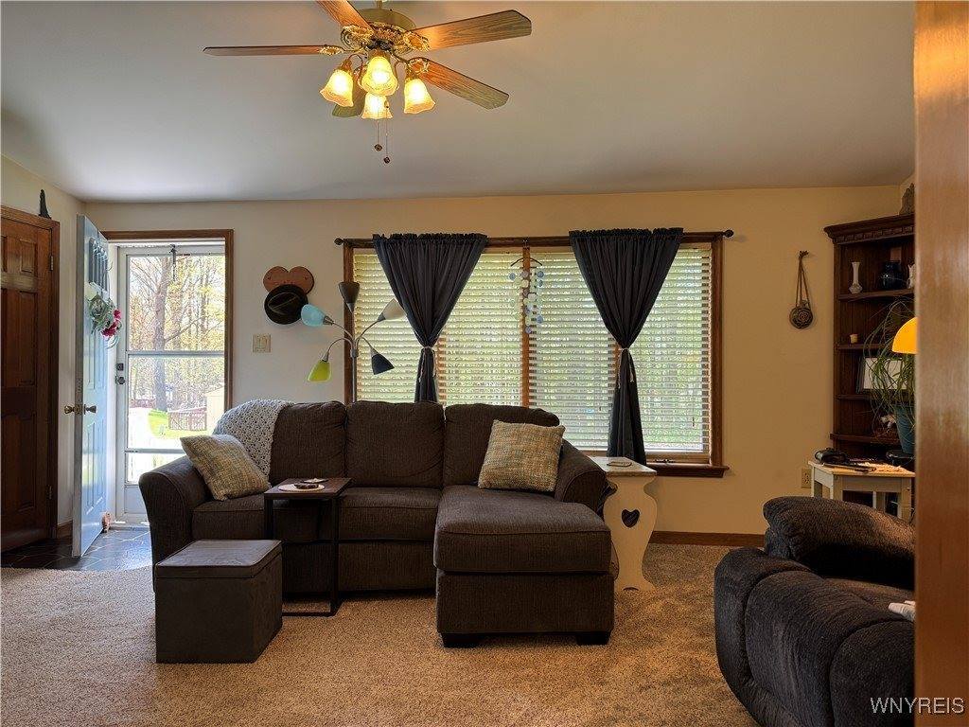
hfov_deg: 71.6
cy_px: 364
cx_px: 484
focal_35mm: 24
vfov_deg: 56.8
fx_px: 672
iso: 100
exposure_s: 1/120
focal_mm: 6.76
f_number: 1.78
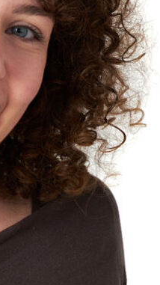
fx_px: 1774
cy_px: 175
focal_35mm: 235
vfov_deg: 9.2
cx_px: -56
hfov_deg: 5.1
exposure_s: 1/125
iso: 160
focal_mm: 56
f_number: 8
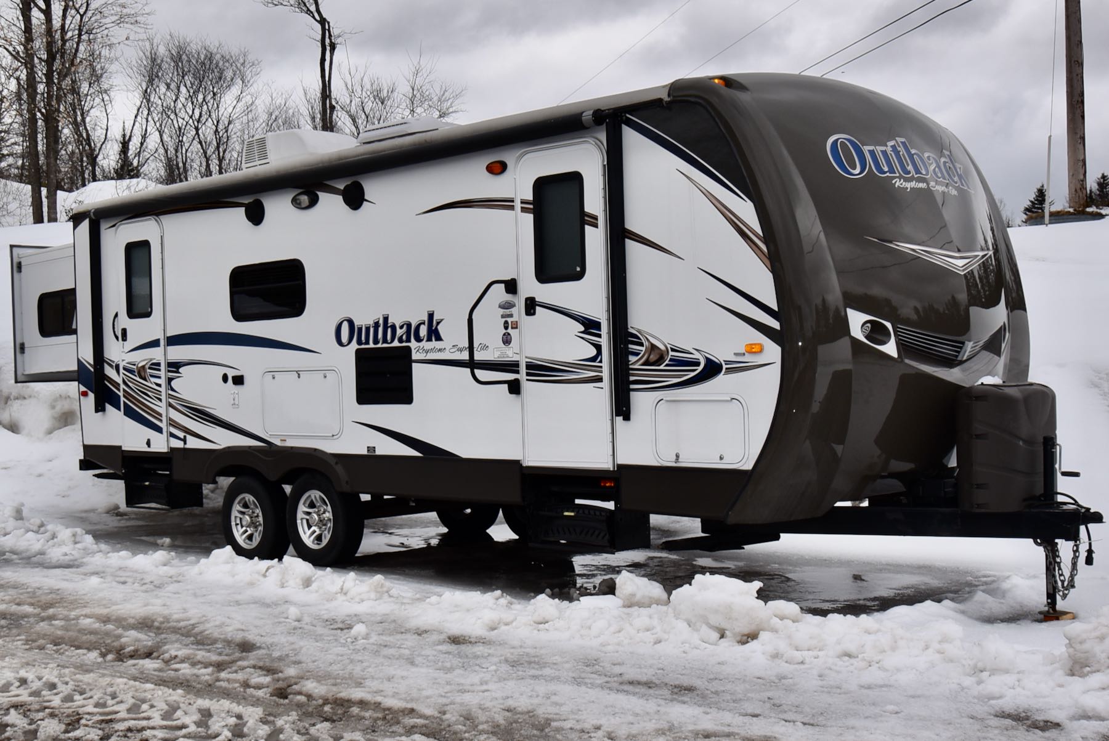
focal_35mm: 30
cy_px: 370
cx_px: 554
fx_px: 925
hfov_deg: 61.9
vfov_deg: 43.7
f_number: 13
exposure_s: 1/200
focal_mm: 20
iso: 100
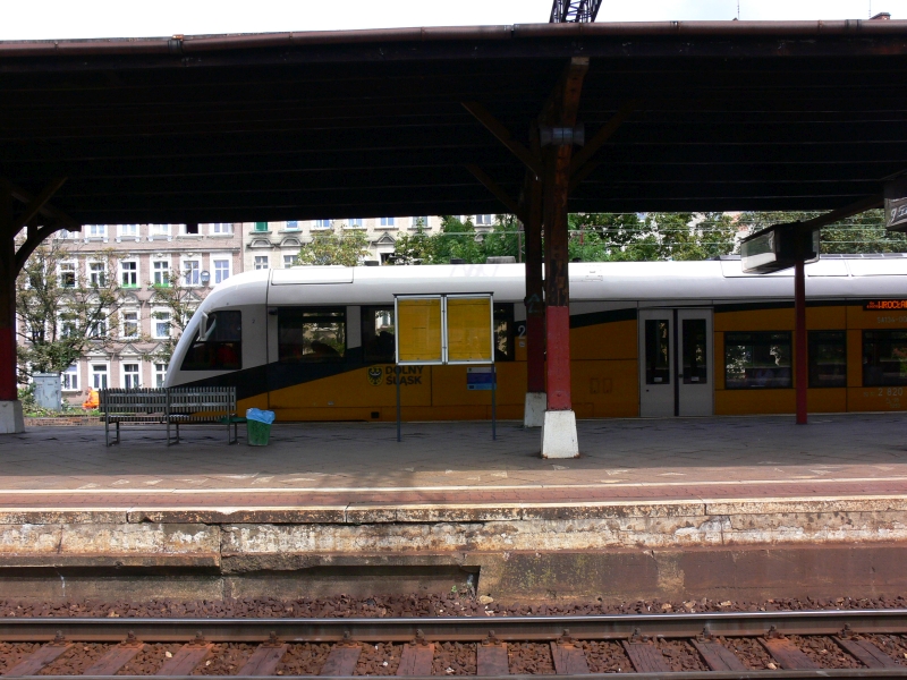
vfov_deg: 36.8
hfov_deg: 47.9
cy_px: 340
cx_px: 454
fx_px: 1022
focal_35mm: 39
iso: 100
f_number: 5.6
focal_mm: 8.3
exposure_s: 1/250
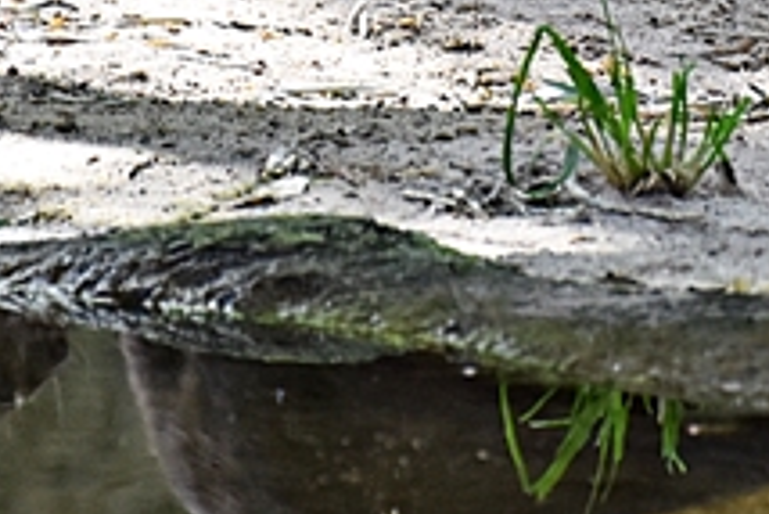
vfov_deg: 1.4
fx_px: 21439
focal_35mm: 1003
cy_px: -307
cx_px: 413
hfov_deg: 2.1
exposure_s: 1/640
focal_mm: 140
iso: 800
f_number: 5.6
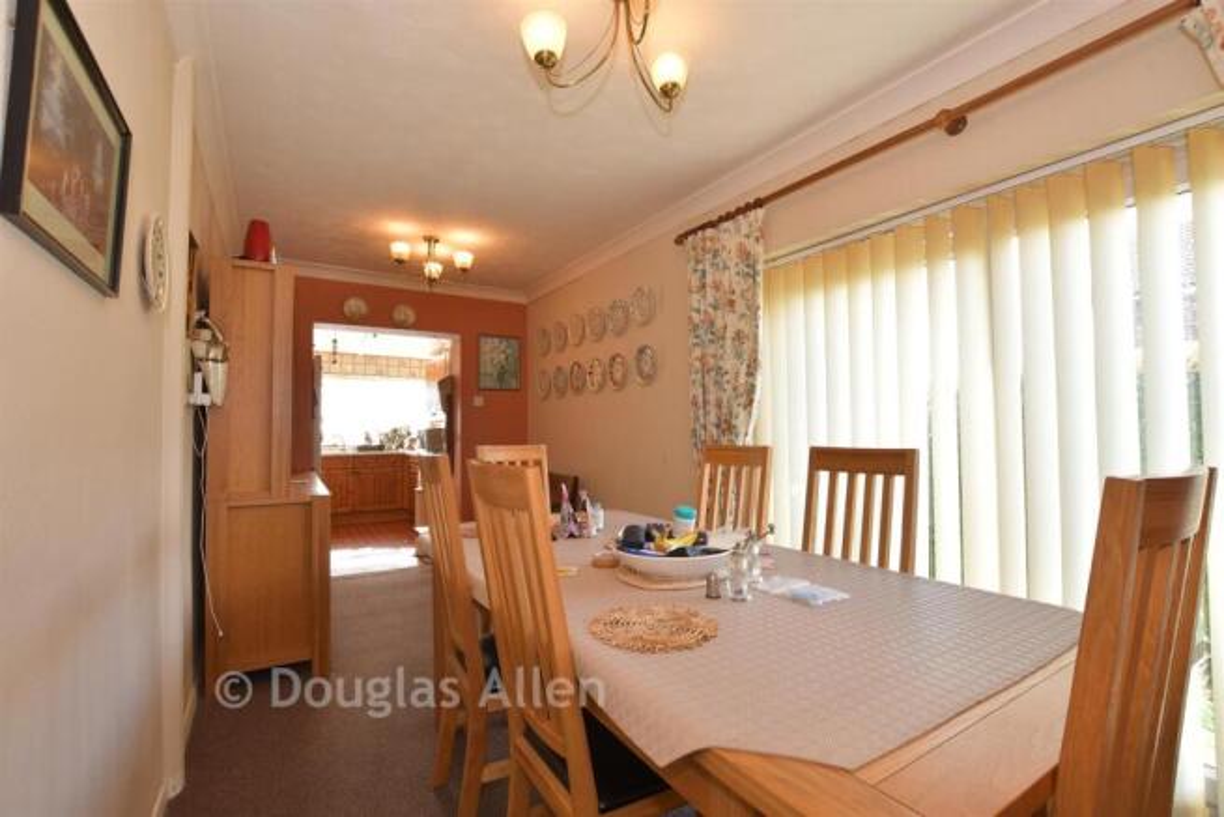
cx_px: 612
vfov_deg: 77.4
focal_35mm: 15
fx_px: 510
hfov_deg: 100.4
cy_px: 408
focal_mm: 10
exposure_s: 1/8
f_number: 8
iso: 100
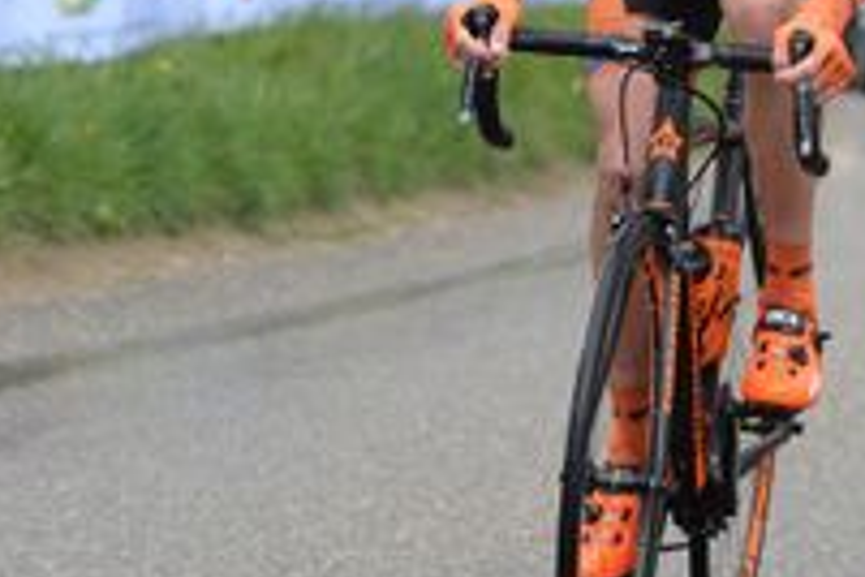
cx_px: 745
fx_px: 6439
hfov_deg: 7.7
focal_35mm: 268
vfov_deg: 5.1
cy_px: 28
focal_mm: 120
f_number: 5
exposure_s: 1/640
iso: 400
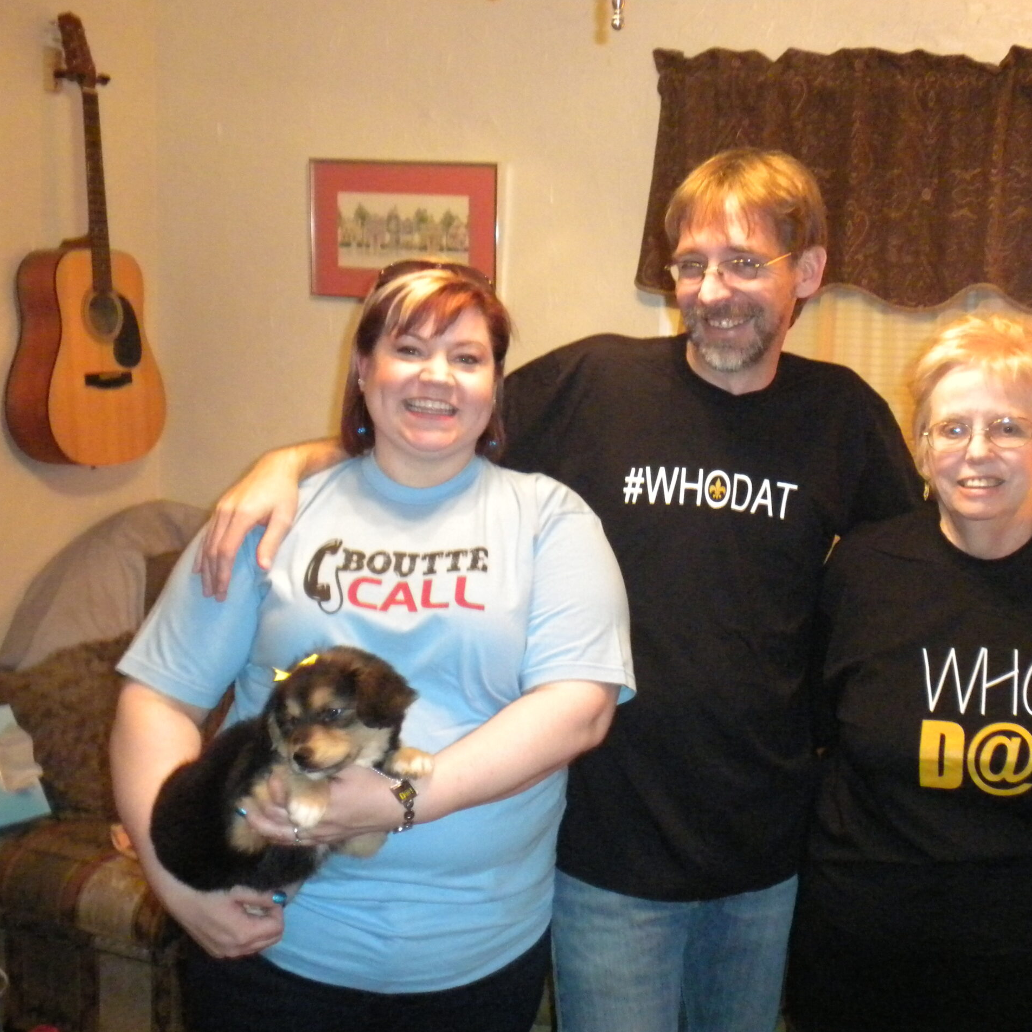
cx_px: 683
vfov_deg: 38.3
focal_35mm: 44
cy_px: 514
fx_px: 1484
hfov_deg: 37.9
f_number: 3.5
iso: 800
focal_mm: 6.6
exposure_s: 1/30
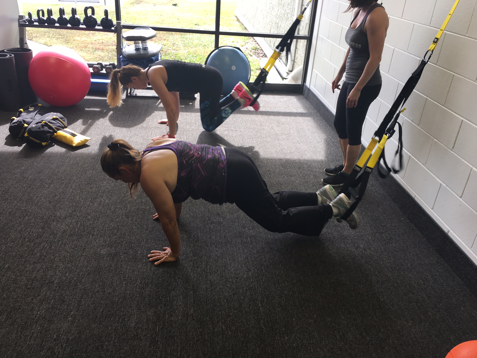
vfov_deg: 48.2
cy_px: 179
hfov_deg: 61.7
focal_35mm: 29
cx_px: 238
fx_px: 400
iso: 25
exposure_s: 1/60
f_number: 2.2
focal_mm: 4.15
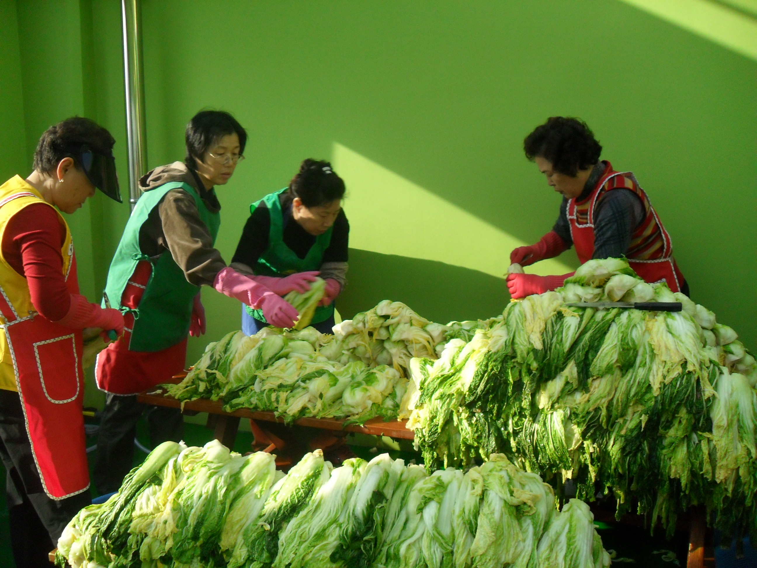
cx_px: 378
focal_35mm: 35
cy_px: 284
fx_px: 765
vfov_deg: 40.7
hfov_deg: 52.6
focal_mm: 6.2
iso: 200
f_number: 8.9
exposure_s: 1/60
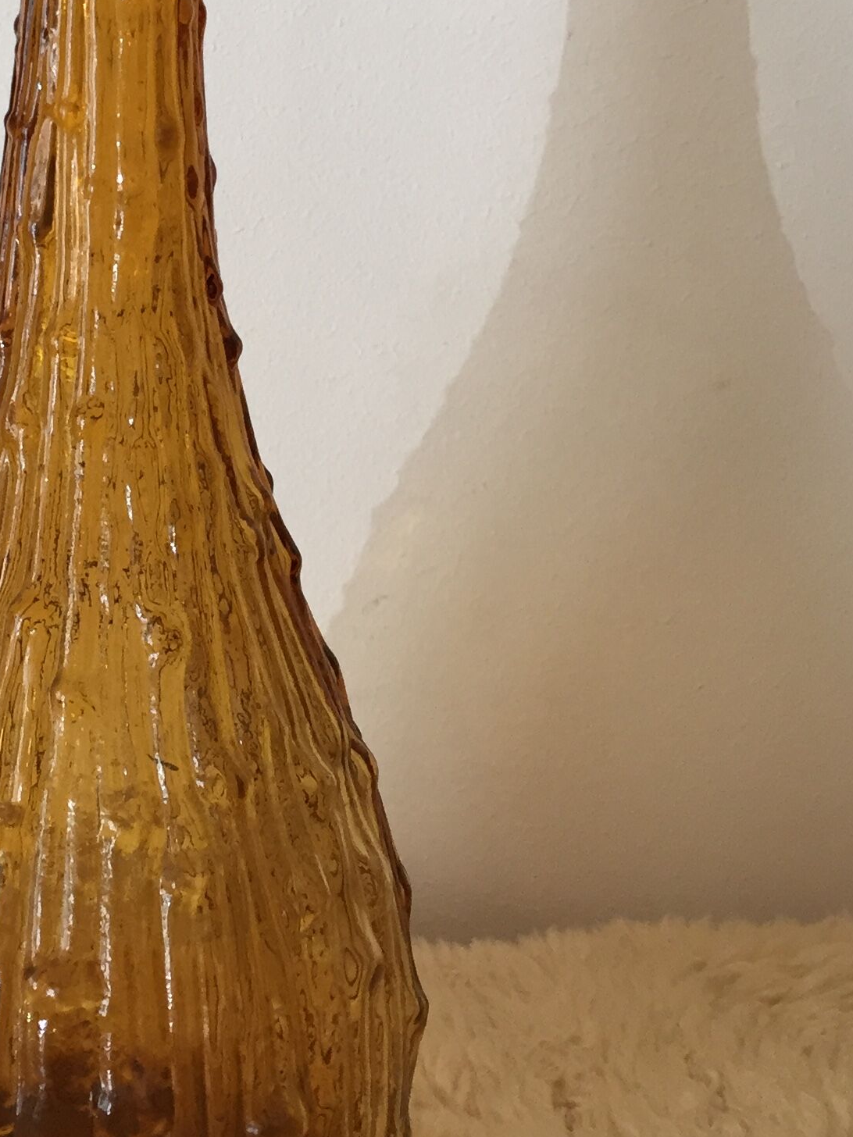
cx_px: 140
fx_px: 2136
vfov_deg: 29.1
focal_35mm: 65
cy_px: 216
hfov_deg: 22.2
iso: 50
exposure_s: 1/33
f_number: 2.2
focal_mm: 4.15
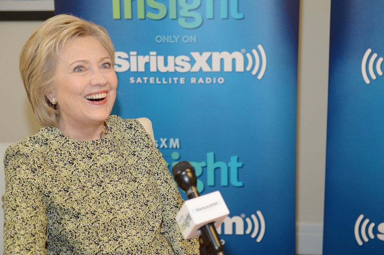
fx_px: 703
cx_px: 192
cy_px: 128
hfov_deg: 30.5
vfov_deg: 20.6
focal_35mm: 66
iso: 1250
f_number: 3.5
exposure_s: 1/200
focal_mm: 66
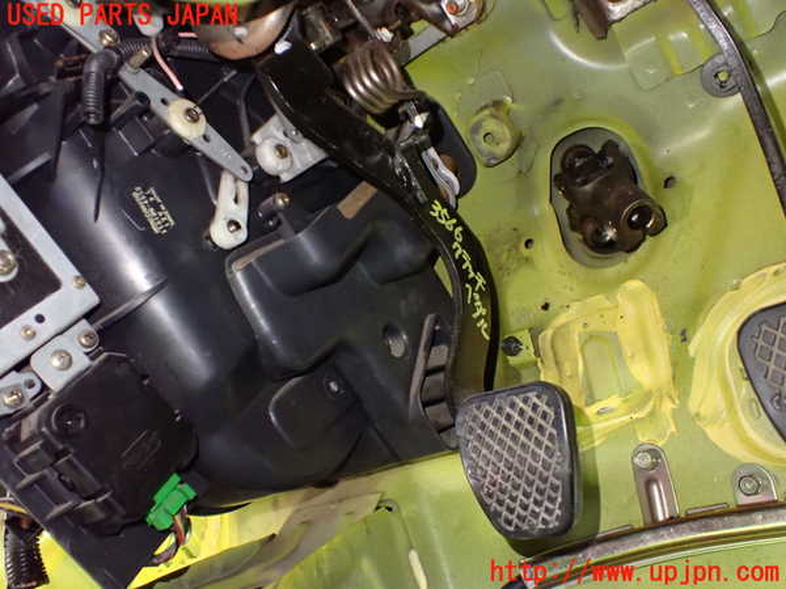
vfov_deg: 46.8
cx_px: 393
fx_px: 681
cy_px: 294
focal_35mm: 30
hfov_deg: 60.0
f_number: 2.3
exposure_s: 1/30
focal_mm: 5.4
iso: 1250
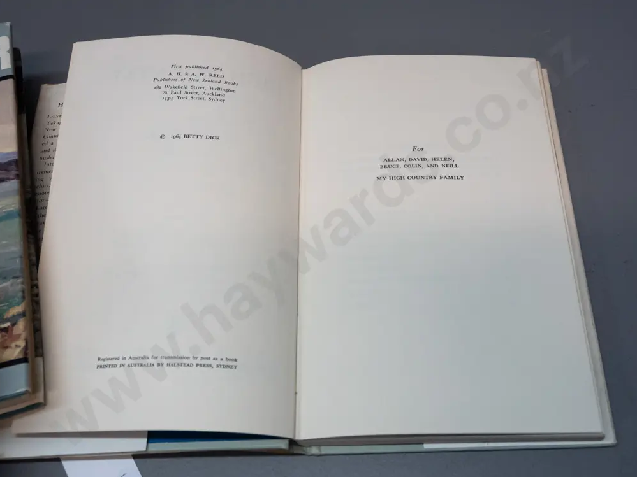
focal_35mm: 41
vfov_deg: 35.1
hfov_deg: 45.8
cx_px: 317
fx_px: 754
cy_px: 243
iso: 3200
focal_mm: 20
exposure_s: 1/640
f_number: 5.6
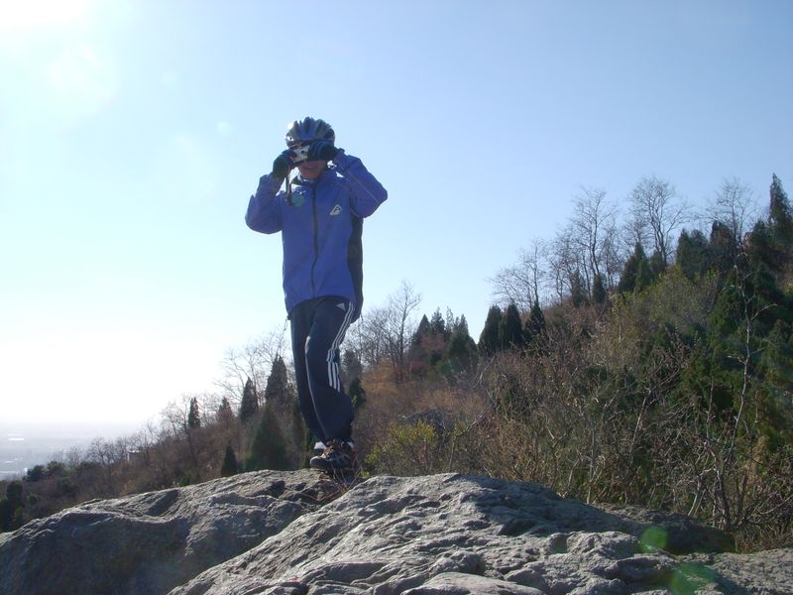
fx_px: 871
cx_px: 396
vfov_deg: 37.7
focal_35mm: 38
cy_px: 298
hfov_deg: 49.0
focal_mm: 6.3
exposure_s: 1/250
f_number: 6.6
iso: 100
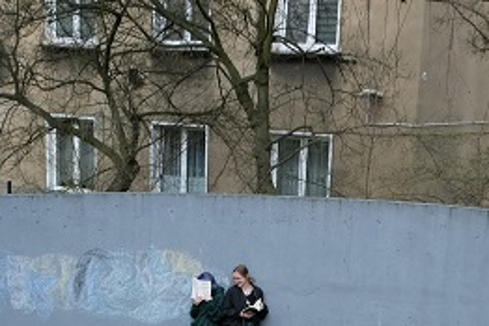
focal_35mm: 103
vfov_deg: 12.2
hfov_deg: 19.8
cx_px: 170
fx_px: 1400
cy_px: 592
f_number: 5.6
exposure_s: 1/500
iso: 400
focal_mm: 18
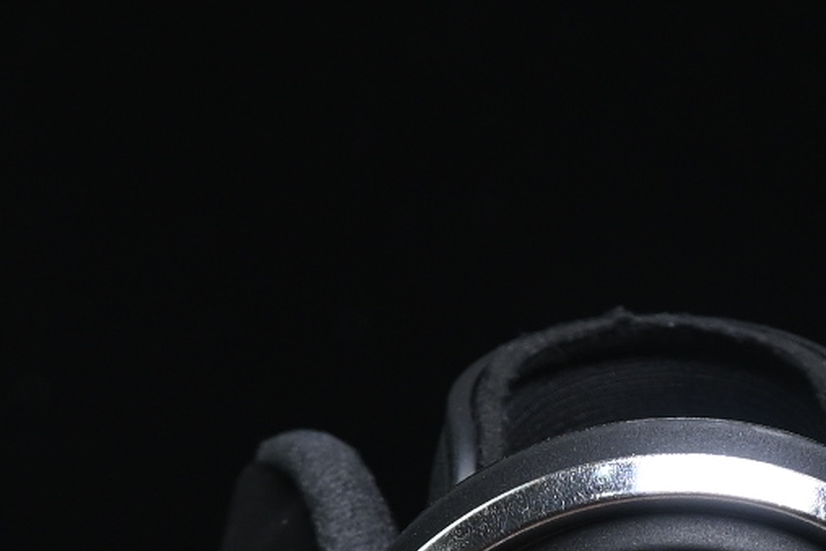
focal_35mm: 411
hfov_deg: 5.0
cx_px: 125
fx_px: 9432
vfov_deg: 3.3
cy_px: 1118
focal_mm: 50
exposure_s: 1/40
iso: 160
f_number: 6.3
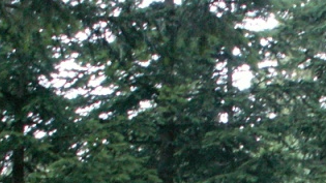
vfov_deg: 9.5
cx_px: 372
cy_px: 289
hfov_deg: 16.7
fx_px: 1072
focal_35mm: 124
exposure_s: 1/25
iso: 160
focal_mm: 5.86
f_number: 2.8
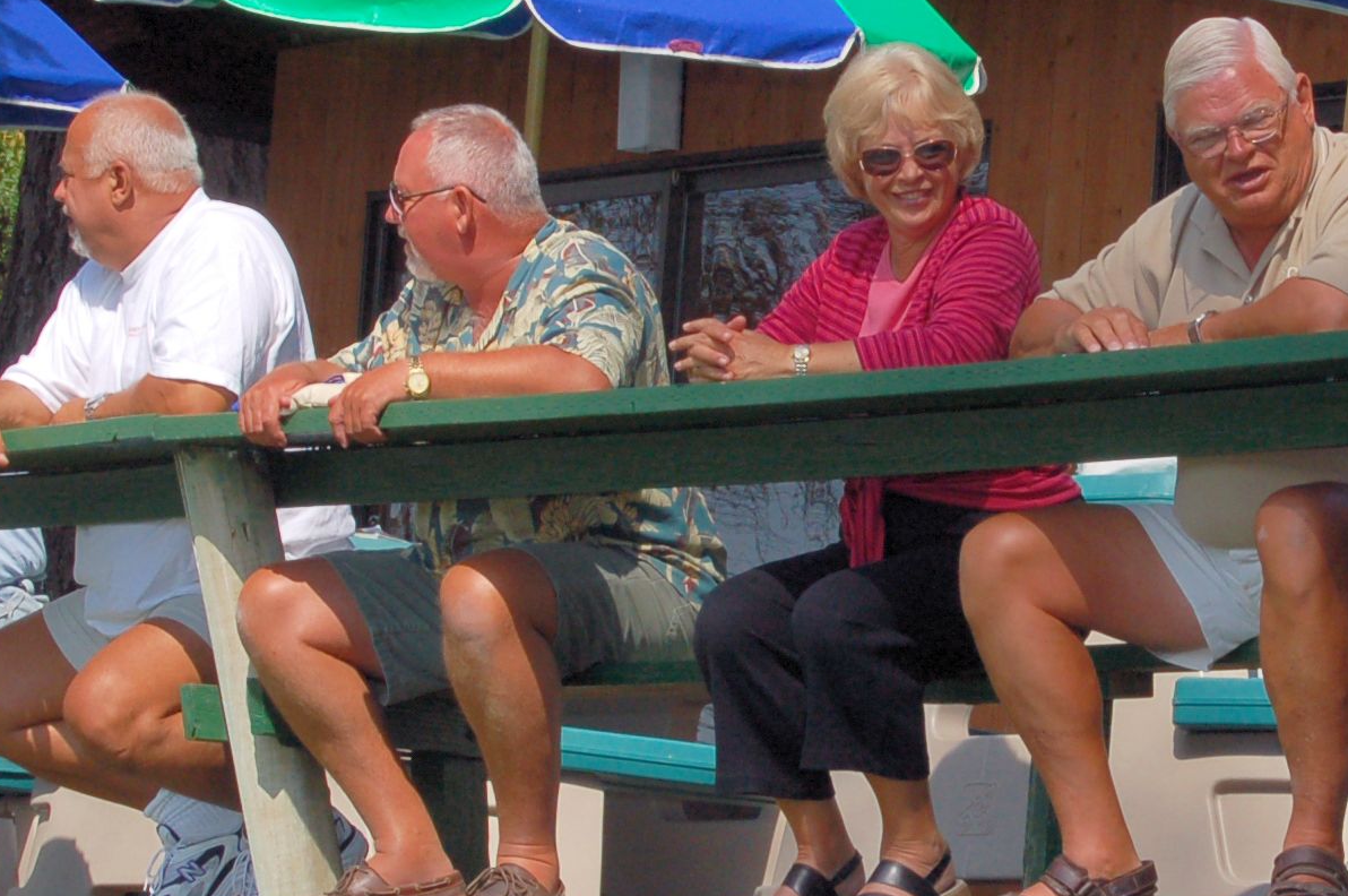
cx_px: 1052
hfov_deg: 9.9
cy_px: 480
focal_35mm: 208
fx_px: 7790
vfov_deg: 6.6
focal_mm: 55
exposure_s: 1/250
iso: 250
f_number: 8
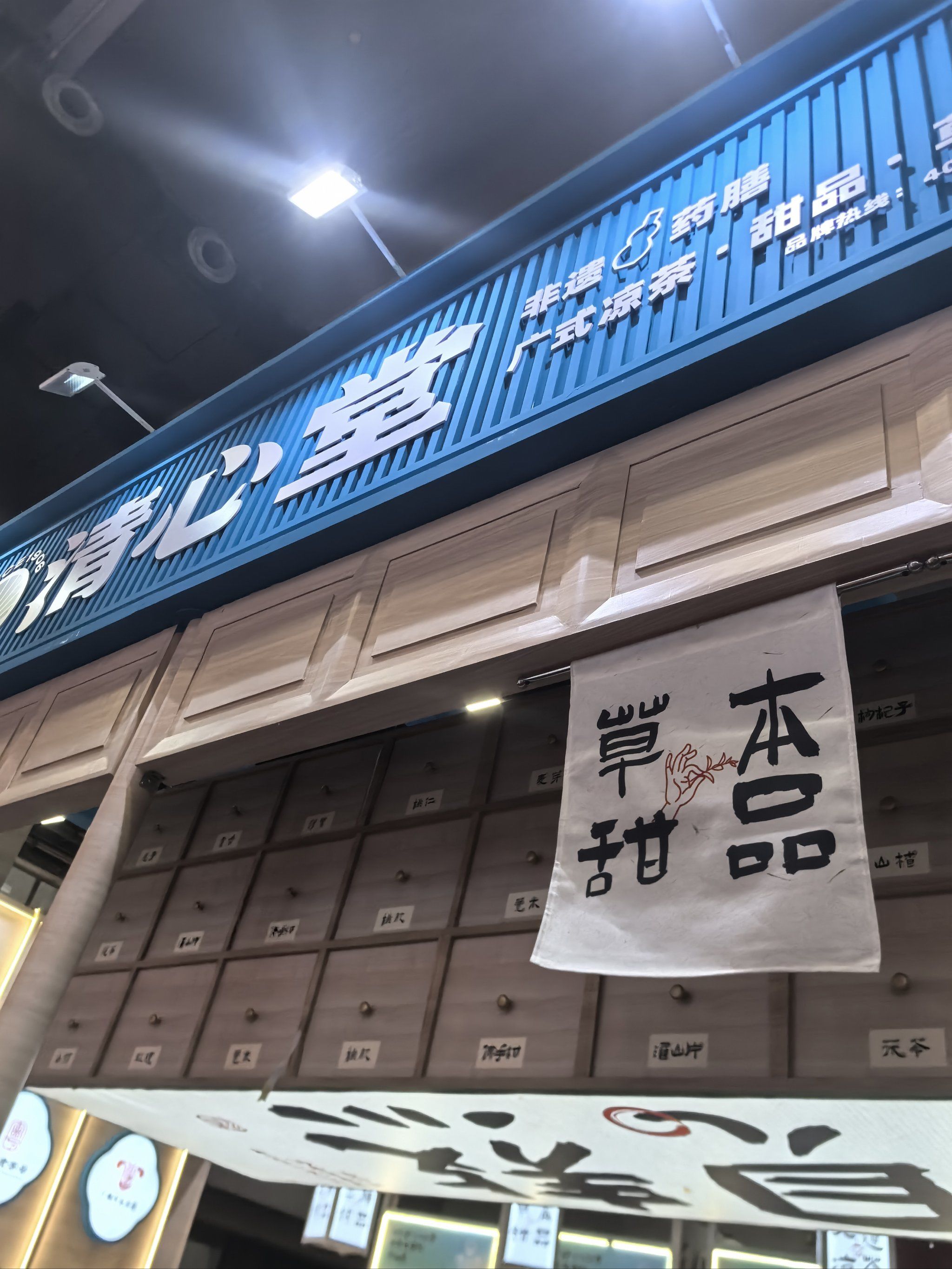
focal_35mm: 27
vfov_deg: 65.3
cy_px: 634
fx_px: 990
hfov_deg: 51.4
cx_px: 476
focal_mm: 5.75
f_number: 2
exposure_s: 1/213
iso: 50
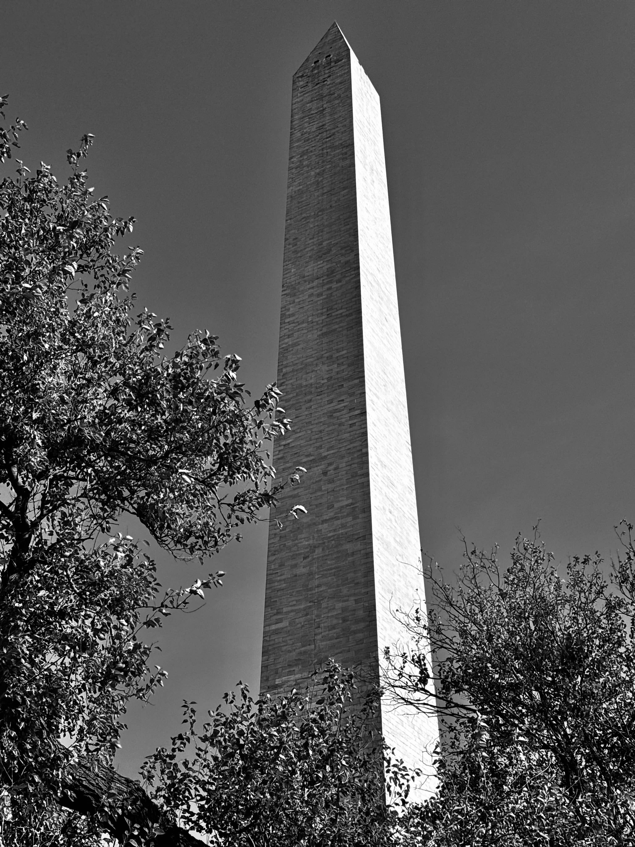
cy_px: 424
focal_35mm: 48
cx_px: 318
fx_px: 1174
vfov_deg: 39.7
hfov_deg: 30.3
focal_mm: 6.76
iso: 64
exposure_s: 1/3378
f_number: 1.78
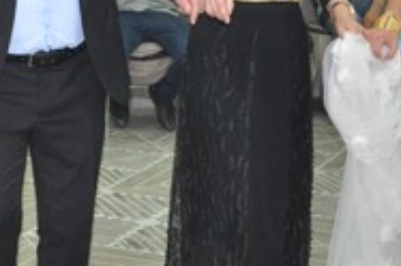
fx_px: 1311
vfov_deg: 11.5
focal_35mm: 118
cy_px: -5
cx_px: 99
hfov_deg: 17.3
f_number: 4.5
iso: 1250
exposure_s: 1/60
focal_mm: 21
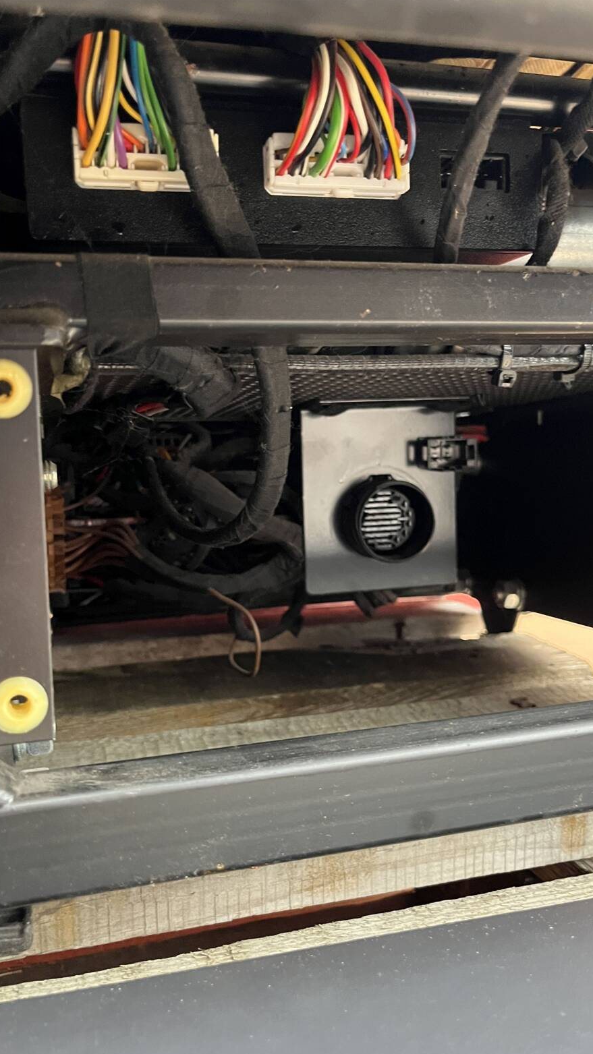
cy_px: 535
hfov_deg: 40.2
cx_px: 281
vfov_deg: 66.1
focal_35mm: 29
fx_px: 811
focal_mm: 5.1
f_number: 1.6
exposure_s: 1/59
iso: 500
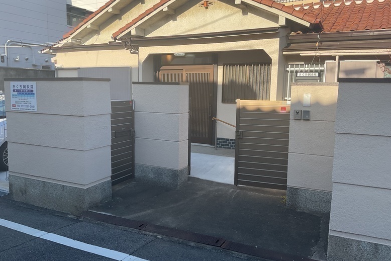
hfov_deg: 60.3
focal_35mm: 31
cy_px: 128
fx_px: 337
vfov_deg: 42.3
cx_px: 192
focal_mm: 3
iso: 16
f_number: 1.8
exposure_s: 1/1055
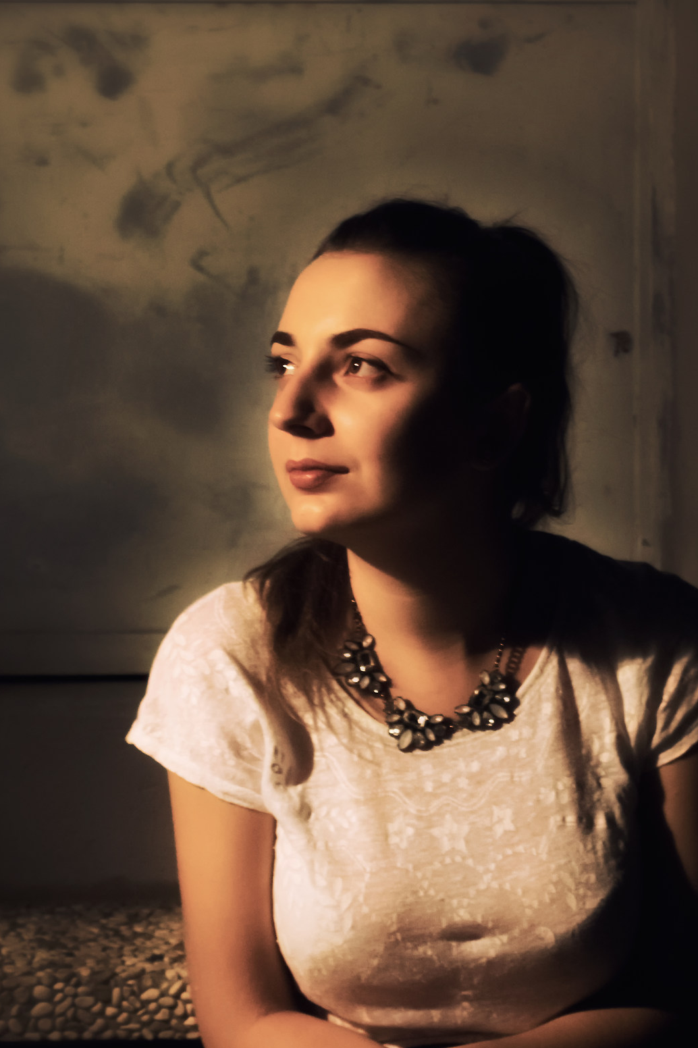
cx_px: 452
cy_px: 646
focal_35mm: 116
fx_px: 3375
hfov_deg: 11.8
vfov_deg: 17.6
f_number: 5.6
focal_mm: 50
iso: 3200
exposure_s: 1/15
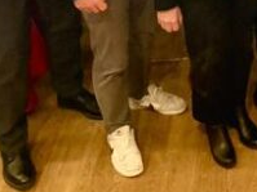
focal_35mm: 84
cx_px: 320
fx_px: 623
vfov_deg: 16.0
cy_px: -101
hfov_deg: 21.4
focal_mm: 6.76
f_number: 1.78
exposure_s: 1/60
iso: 800
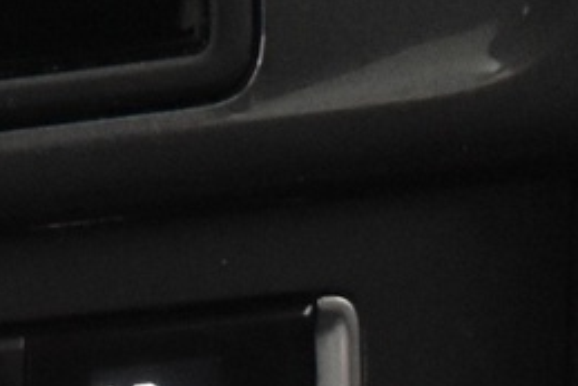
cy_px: -768
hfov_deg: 6.0
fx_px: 5271
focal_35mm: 328
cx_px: -908
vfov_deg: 4.1
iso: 3200
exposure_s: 1/25
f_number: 4.5
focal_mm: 35
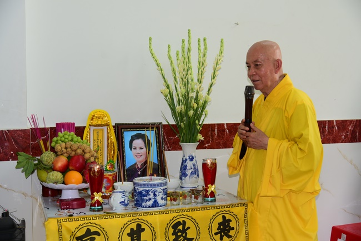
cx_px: 180
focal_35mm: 48
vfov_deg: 28.1
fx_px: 482
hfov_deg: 41.1
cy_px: 120
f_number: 4
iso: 320
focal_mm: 48
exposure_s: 1/60
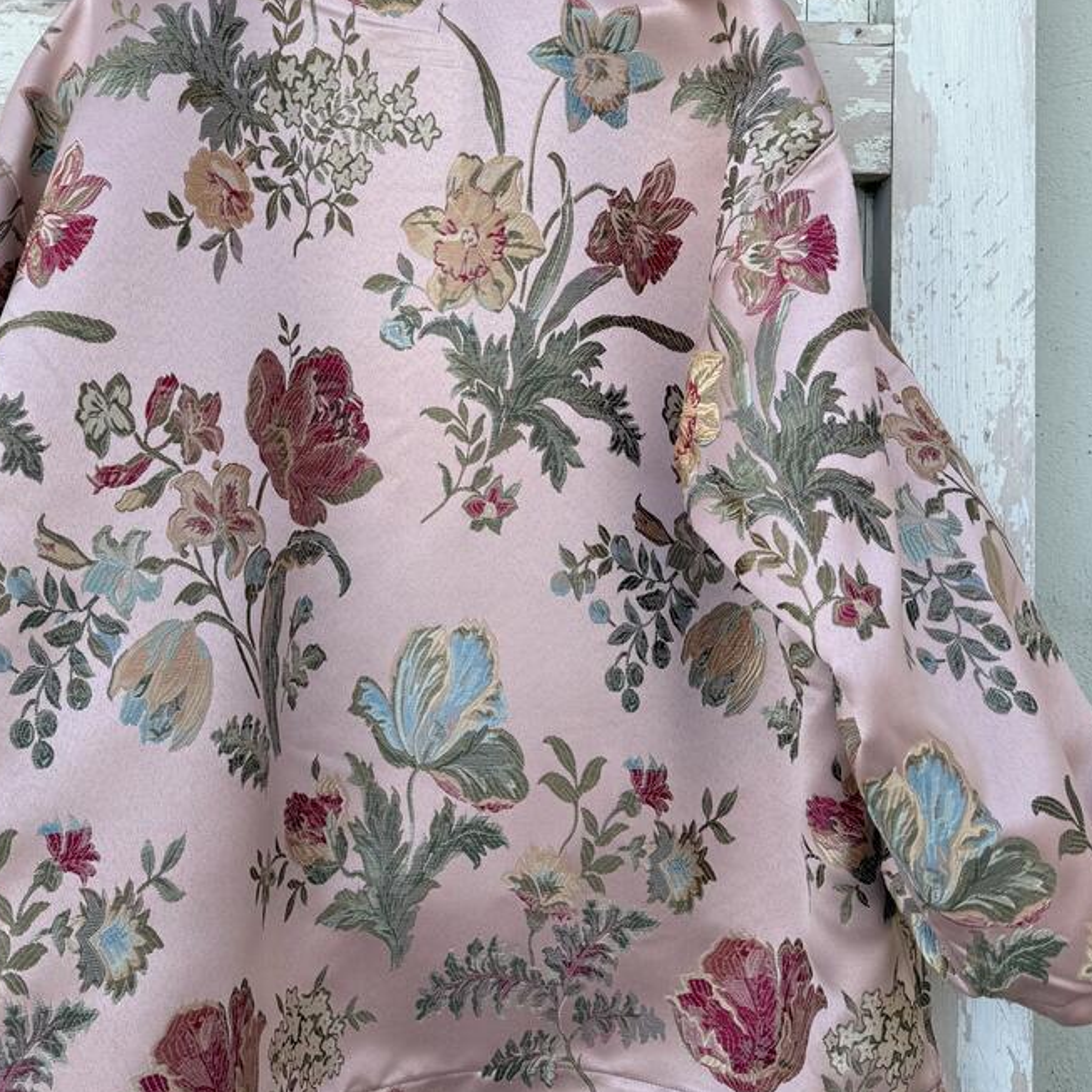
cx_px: 410
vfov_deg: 42.5
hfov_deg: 42.5
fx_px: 1392
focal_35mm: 39
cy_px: 405
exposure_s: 1/484
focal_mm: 6.76
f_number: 1.78
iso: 80
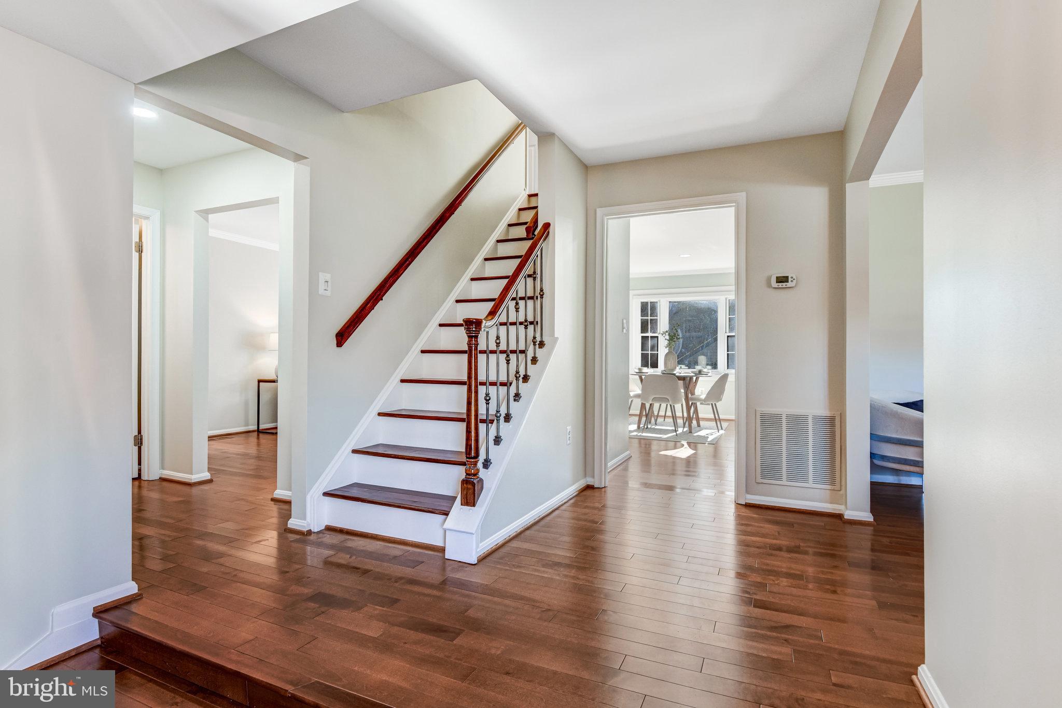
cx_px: 531
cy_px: 354
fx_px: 502
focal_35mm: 17
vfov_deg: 70.5
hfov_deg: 93.3
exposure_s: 1/20
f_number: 8
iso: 400
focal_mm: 17
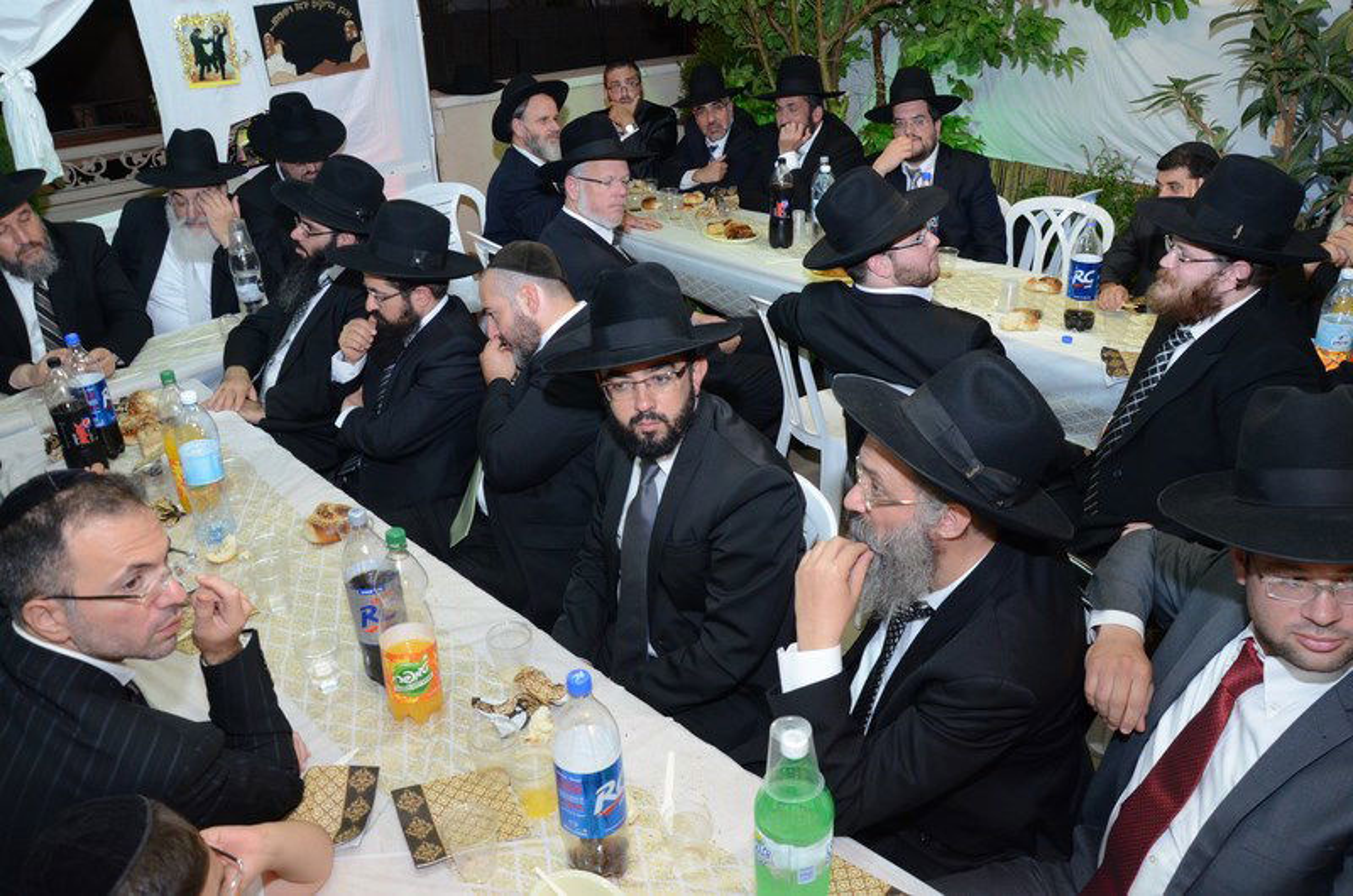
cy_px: 448
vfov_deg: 47.7
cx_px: 676
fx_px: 1013
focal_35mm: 27
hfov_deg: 67.5
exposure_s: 1/60
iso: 1600
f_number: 5
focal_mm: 18
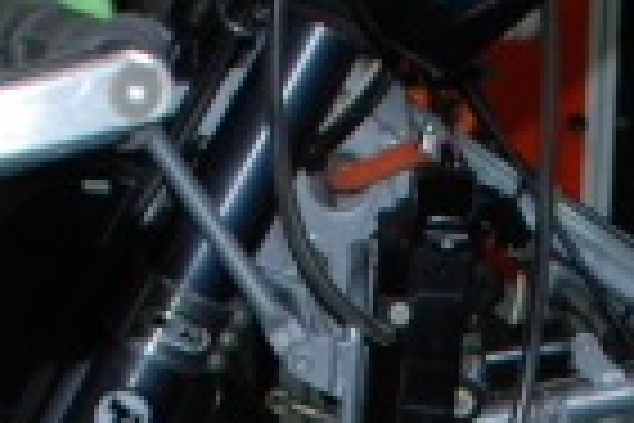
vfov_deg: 5.9
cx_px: 524
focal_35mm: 218
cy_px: 1168
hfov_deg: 9.4
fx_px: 3839
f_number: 3.8
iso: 200
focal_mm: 20
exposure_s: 1/60
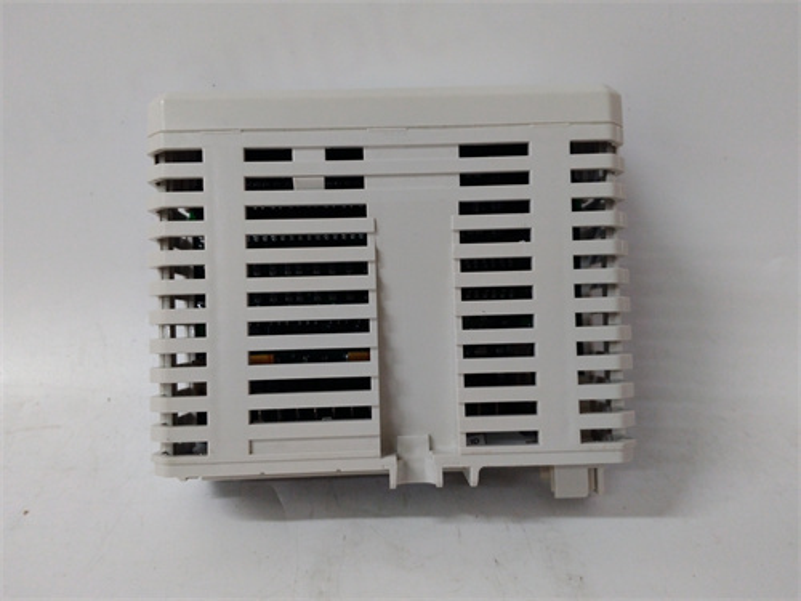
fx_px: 625
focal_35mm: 27
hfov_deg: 65.3
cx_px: 400
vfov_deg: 51.4
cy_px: 300
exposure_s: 1/30
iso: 298
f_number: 2
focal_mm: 3.79
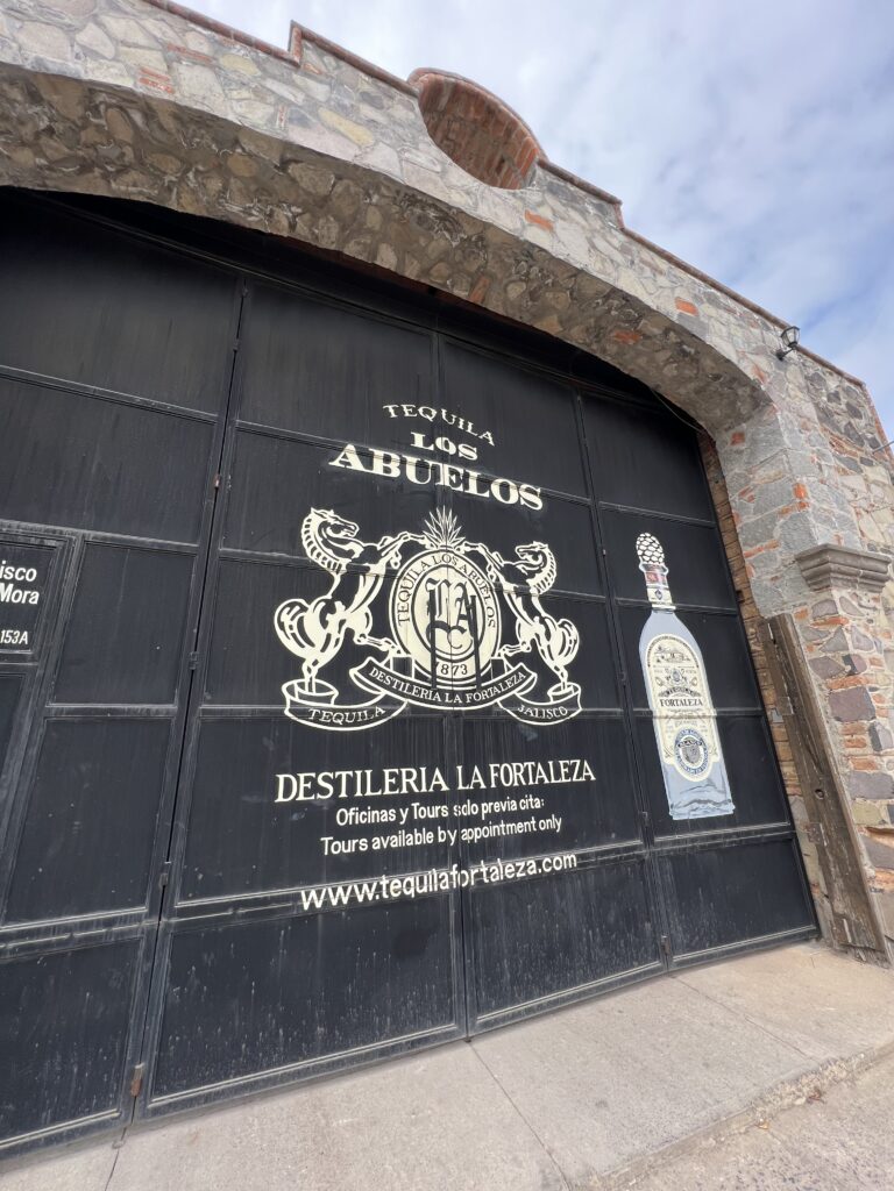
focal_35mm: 13
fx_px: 448
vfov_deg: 106.2
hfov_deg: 89.9
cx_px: 447
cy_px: 596
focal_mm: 1.57
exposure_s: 1/573
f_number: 1.8
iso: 32
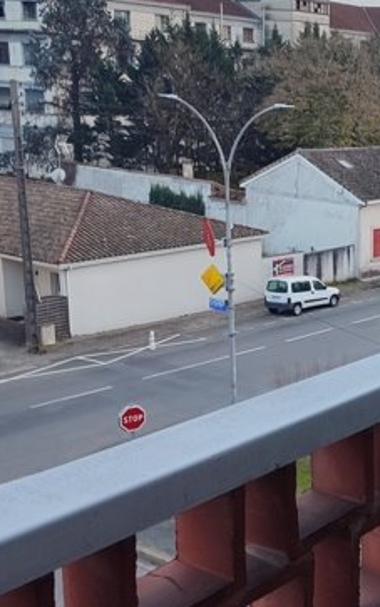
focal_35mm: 56
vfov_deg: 36.3
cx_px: 504
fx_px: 928
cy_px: 324
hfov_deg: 20.9
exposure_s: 1/33
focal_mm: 5.89
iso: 89
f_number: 1.89
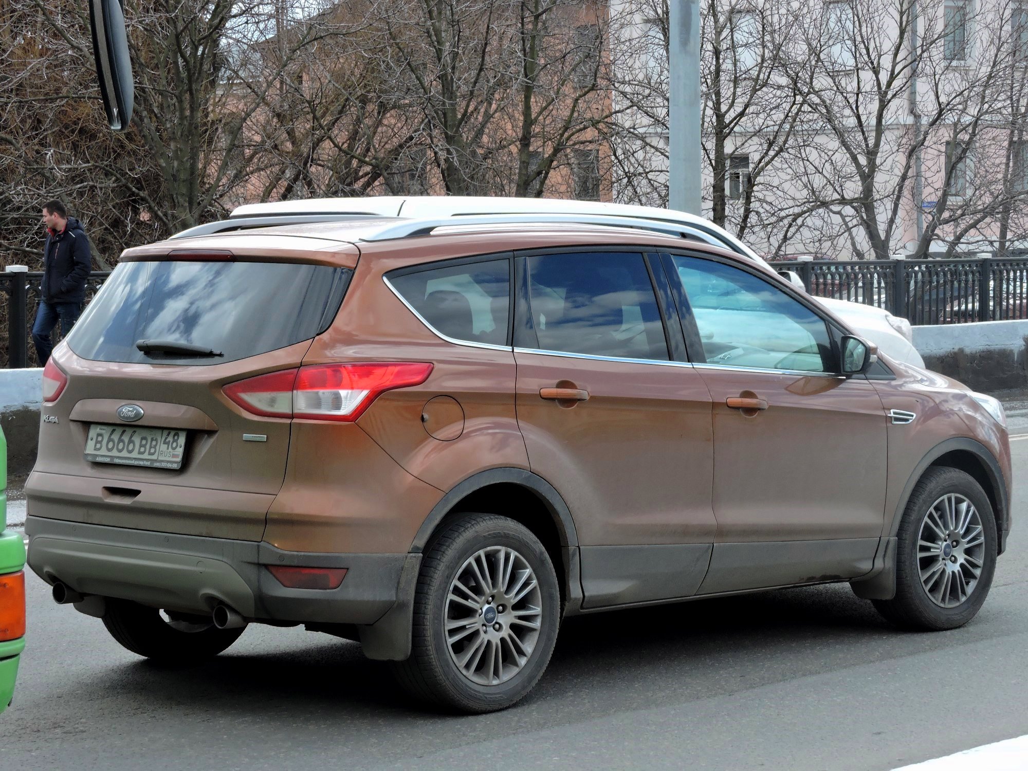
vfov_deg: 17.4
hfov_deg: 23.0
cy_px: 386
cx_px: 514
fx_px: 2524
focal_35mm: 85
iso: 140
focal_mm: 15.2
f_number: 4.5
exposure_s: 1/250
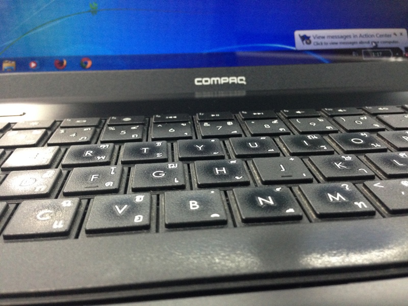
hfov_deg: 55.4
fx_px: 389
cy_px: 153
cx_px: 204
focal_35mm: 33
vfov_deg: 42.9
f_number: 2.4
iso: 320
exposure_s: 1/20
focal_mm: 4.12
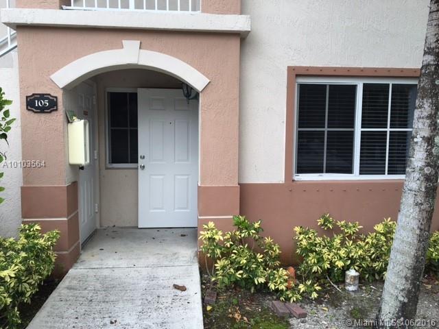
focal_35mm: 29
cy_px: 164
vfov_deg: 48.2
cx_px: 220
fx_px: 368
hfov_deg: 61.7
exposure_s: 1/418
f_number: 2.2
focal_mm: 4.15
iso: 25
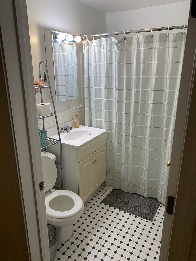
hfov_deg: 53.1
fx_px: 196
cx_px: 98
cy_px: 130
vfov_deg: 67.3
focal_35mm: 26
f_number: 1.8
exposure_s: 1/120
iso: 80
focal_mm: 4.25
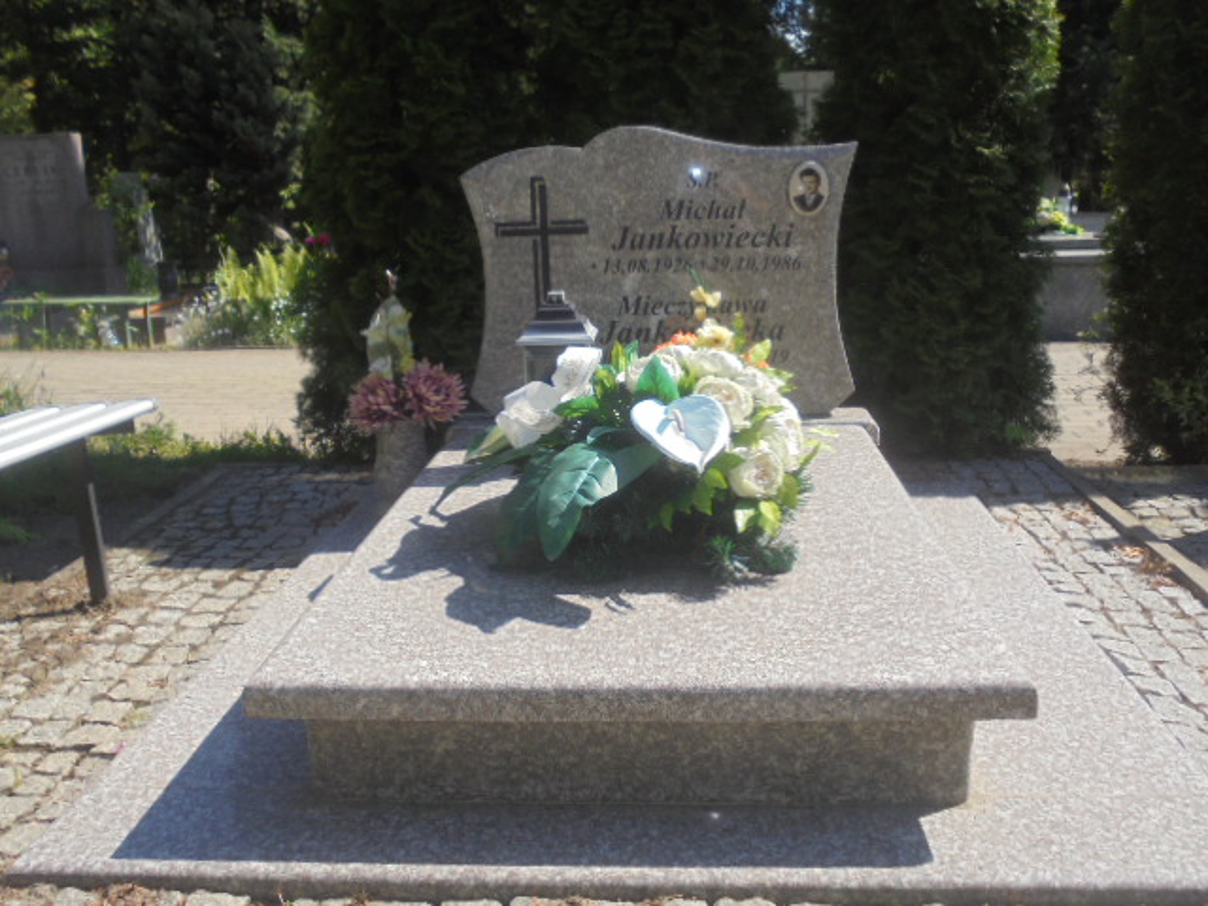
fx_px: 1187
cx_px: 604
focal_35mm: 34
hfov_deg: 54.0
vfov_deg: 41.8
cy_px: 453
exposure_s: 1/500
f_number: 4
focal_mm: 6.1
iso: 100
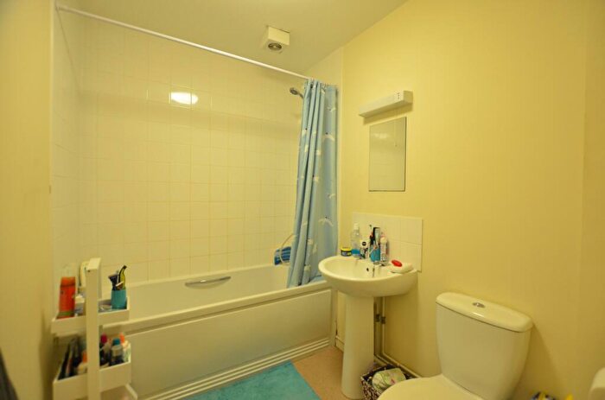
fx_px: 251
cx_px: 302
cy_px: 200
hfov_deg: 100.5
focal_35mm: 15
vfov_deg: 77.0
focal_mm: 10
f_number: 3.5
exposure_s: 1/100
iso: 1400
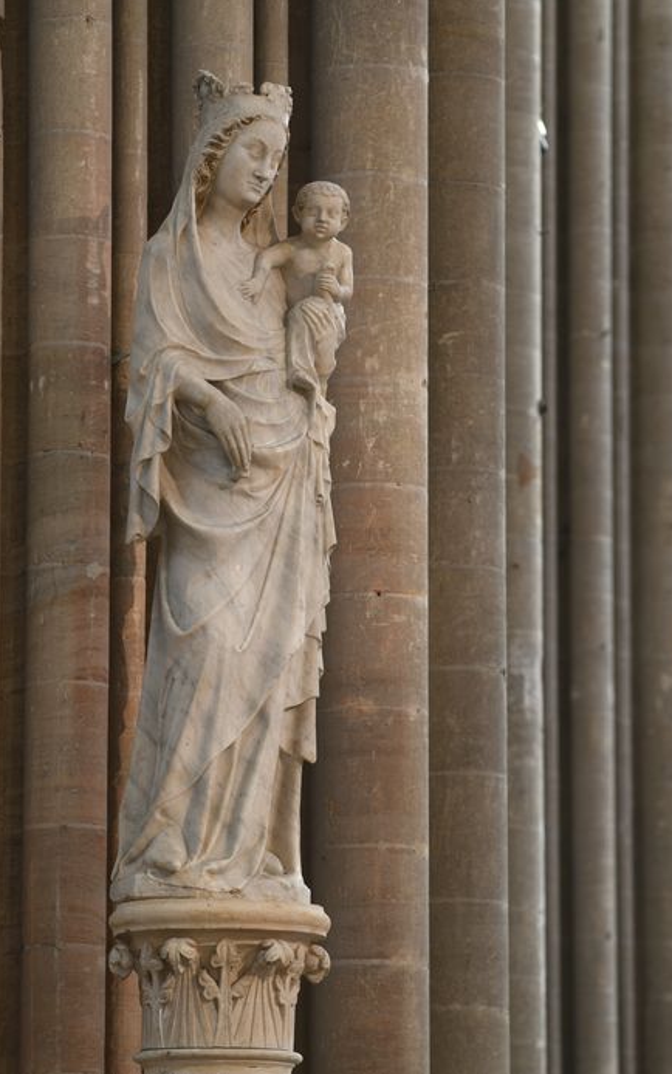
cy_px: 537
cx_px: 331
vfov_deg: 11.3
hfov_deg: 7.1
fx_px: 5419
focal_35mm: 185
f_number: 7.1
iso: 64
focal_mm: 180
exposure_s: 1
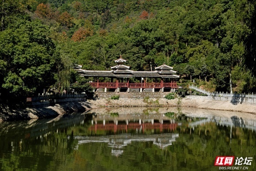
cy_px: 86
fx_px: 498
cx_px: 128
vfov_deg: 19.5
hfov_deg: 28.8
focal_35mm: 70
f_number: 16
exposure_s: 1/125
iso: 160
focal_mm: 70
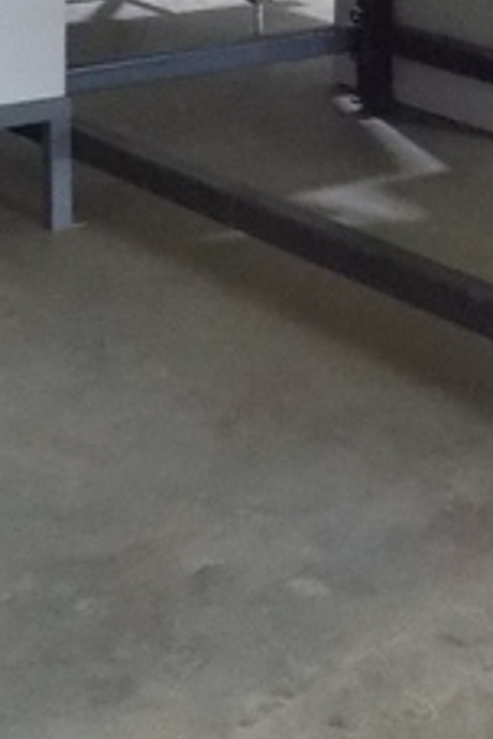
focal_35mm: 105
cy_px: -308
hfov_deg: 12.7
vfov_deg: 17.8
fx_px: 2157
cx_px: 619
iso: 400
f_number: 3.1
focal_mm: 4
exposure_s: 1/20
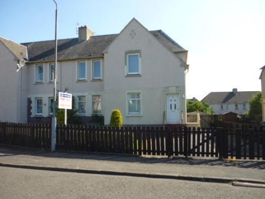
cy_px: 100
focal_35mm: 28
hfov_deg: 63.4
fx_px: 214
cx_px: 132
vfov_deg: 49.7
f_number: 3.1
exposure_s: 1/500
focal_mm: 5
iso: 100
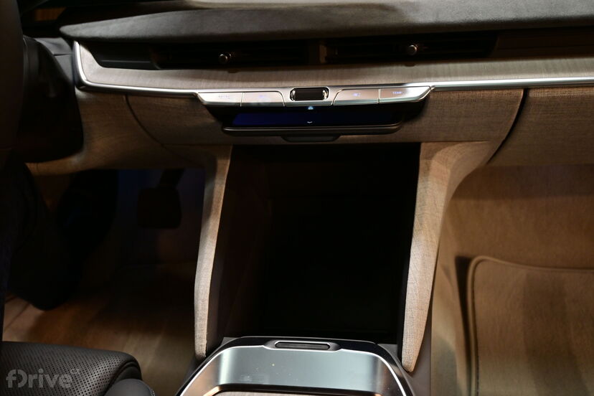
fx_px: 569
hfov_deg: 55.1
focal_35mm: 34
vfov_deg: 38.4
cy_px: 198
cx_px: 297
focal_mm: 23
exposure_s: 1/40
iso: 720
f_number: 4.2
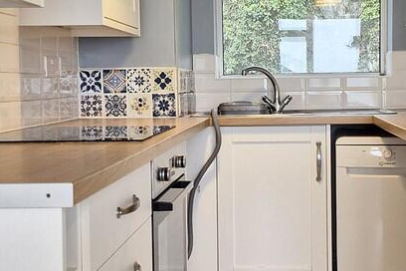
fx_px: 677
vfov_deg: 22.6
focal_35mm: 60
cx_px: 253
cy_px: 111
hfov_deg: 33.2
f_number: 1.8
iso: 320
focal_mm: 5.4
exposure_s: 1/100
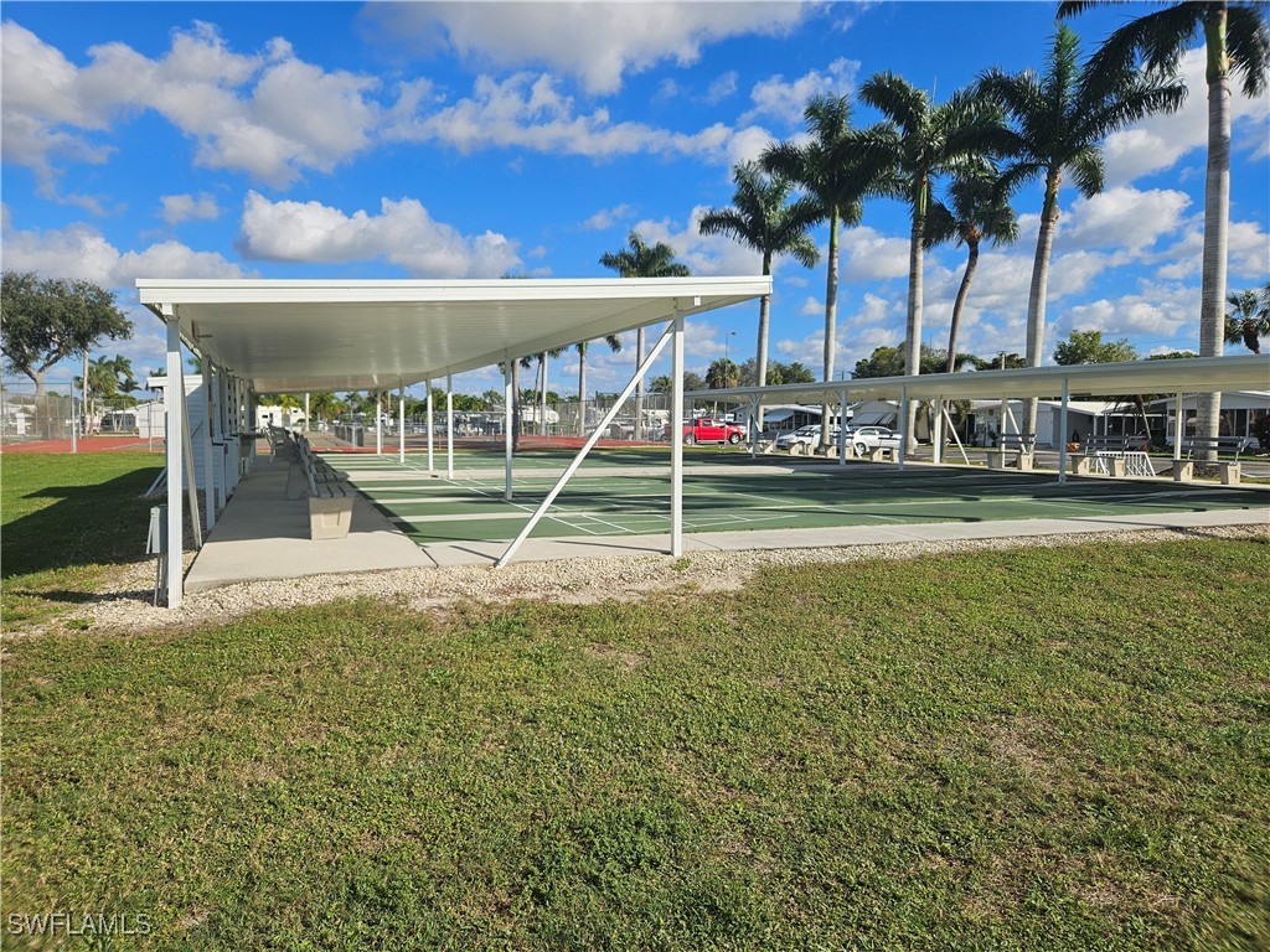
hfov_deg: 73.9
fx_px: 844
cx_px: 635
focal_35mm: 23
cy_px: 476
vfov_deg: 58.9
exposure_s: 1/2882
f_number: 1.8
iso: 25
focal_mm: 5.4
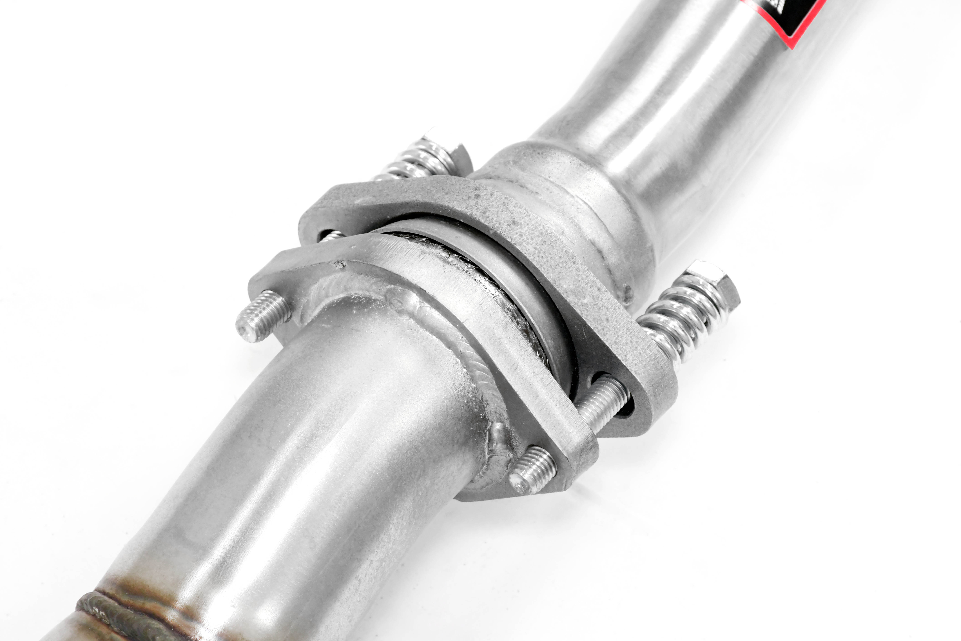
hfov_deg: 9.8
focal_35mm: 210
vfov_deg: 6.5
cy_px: 320
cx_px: 480
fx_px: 5605
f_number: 13
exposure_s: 1/125
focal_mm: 140
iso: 2500
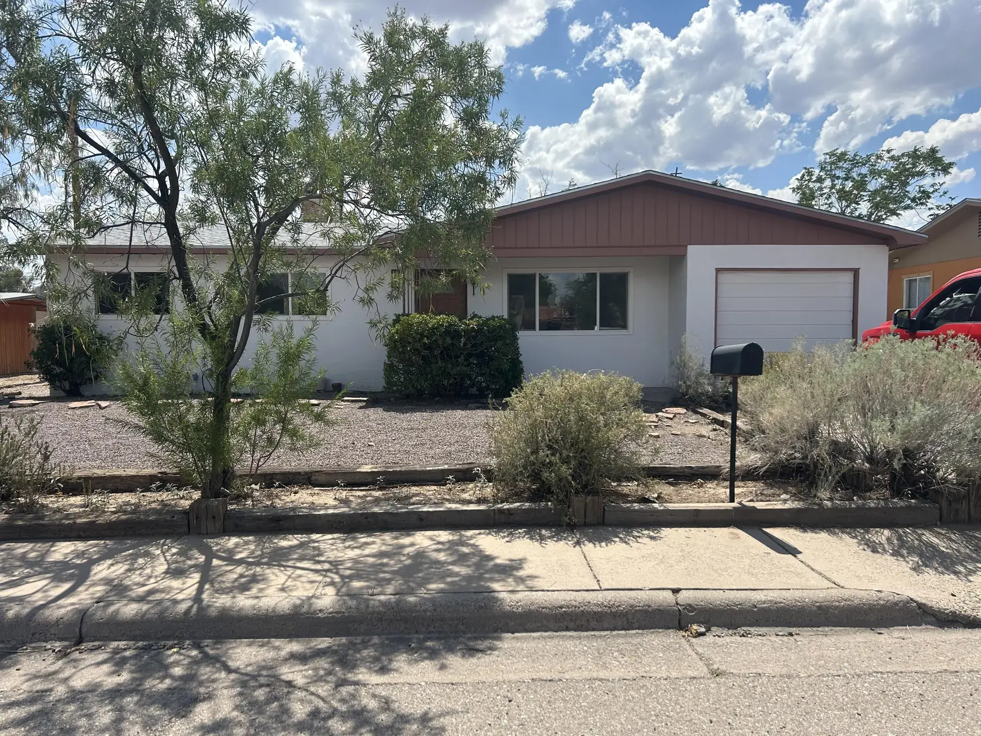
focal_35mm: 26
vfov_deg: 53.1
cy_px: 368
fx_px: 737
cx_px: 490
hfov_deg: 67.3
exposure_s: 1/4115
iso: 50
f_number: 1.5
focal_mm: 5.7
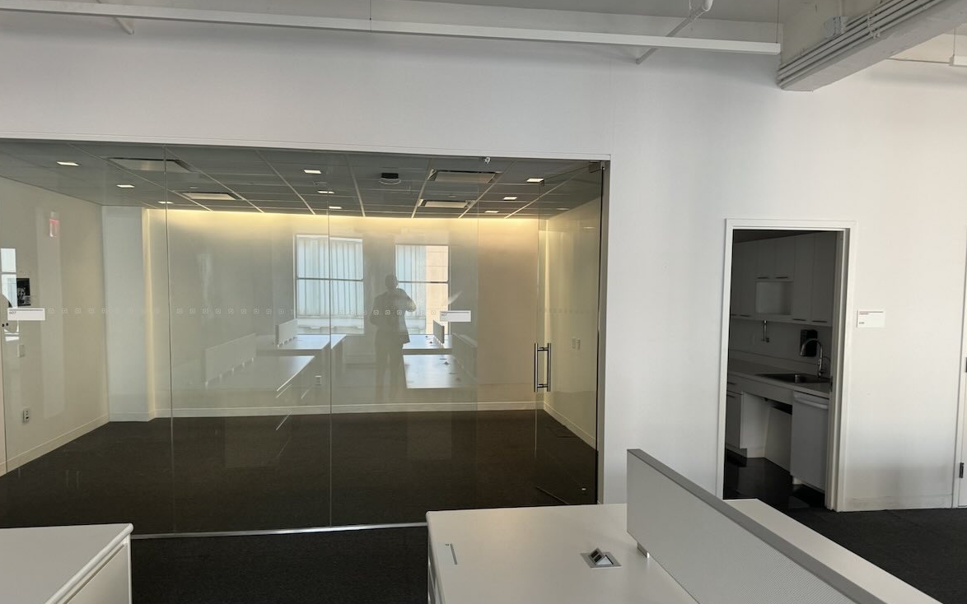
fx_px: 685
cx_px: 484
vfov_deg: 47.5
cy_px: 346
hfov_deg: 70.4
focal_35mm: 26
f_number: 1.78
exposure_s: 1/120
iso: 125
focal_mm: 6.76
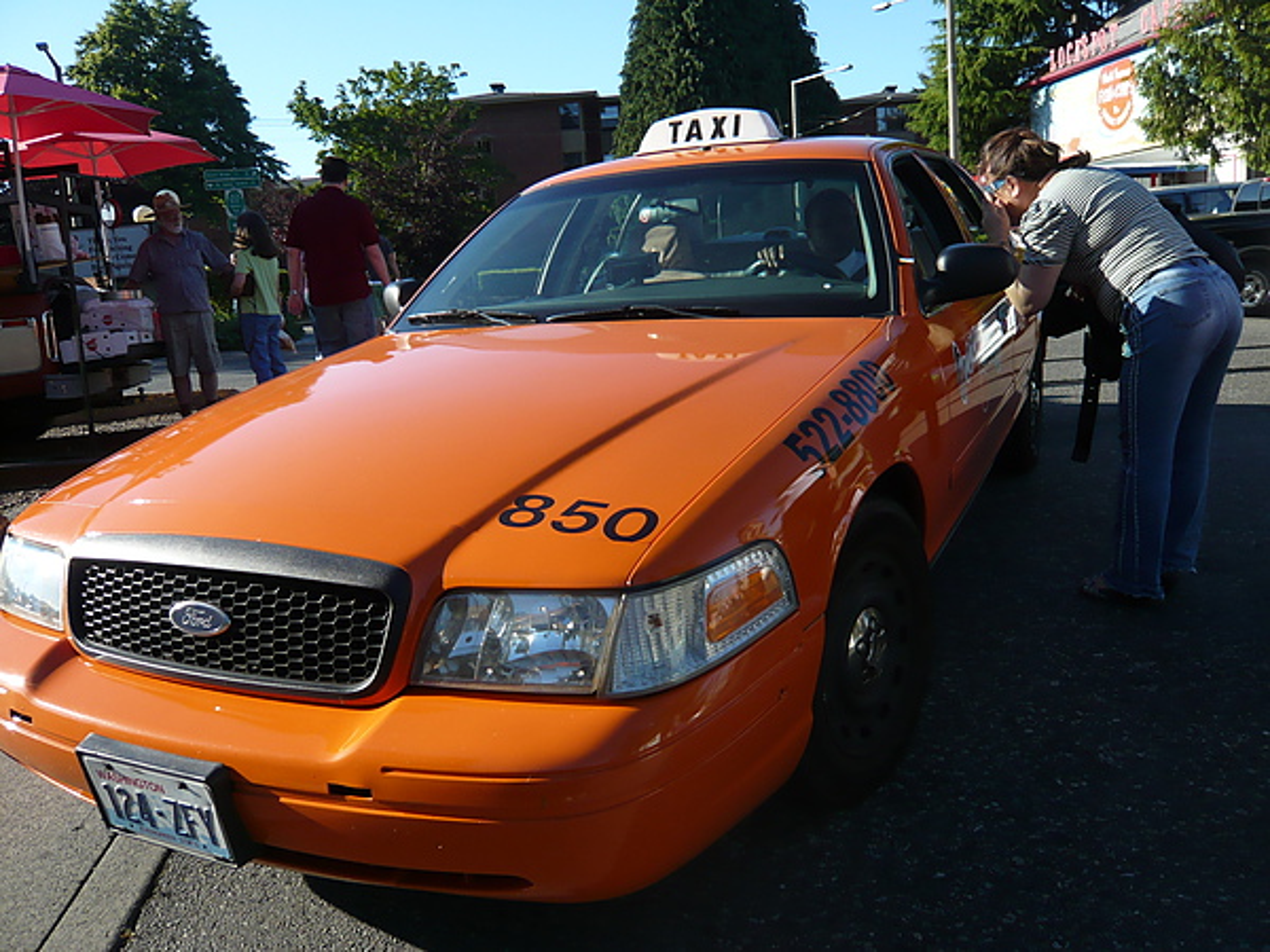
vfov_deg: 49.7
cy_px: 476
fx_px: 1027
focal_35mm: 28
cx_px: 635
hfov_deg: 63.4
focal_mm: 4.6
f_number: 2.8
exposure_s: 1/640
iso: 100
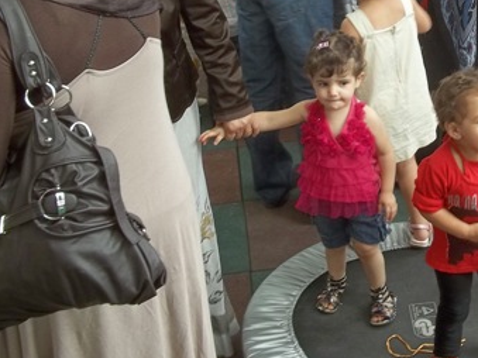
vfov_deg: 21.3
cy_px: 55
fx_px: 939
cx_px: 423
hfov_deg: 27.6
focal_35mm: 68
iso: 64
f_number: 3.1
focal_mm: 6.5
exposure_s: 1/50
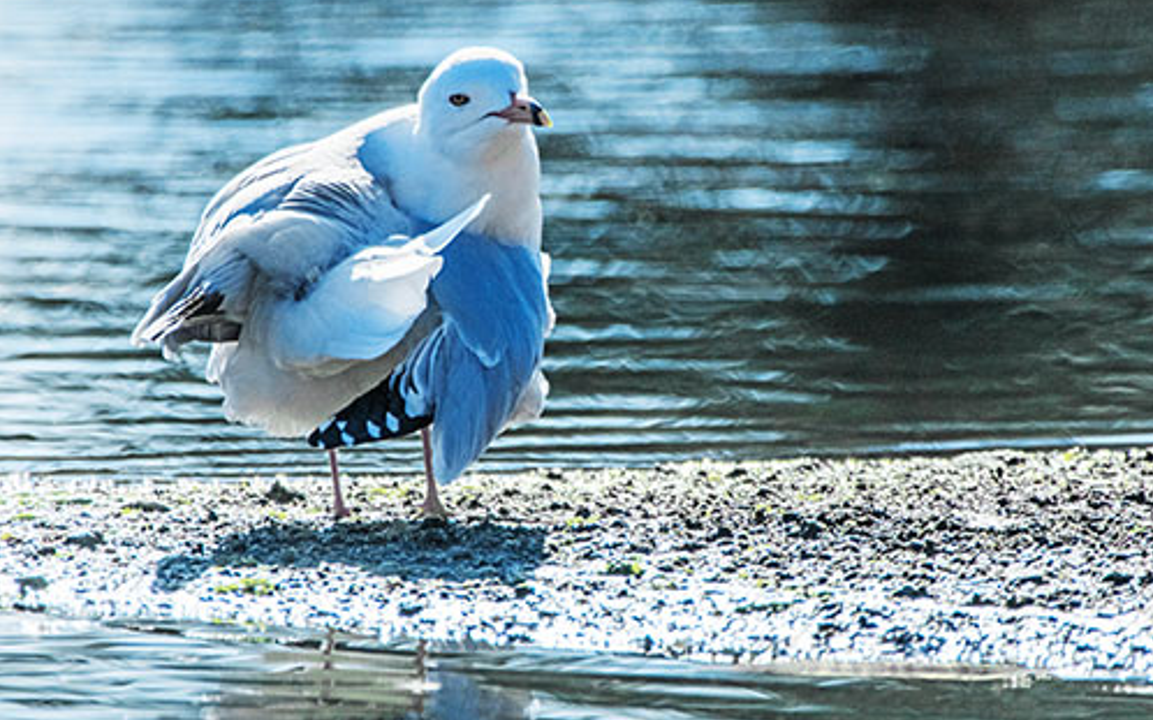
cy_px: 372
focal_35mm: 1228
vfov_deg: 1.1
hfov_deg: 1.7
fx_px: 38579
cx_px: 576
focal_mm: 1200
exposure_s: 1/2500
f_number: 13
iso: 1600
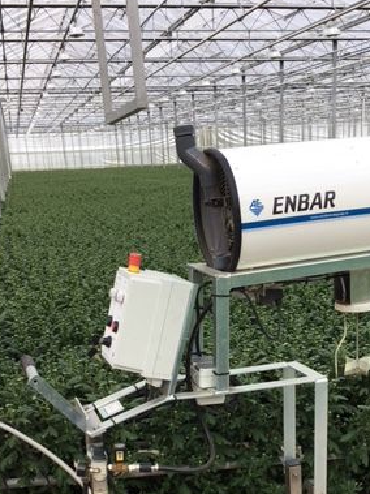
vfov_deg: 37.4
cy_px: 403
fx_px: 699
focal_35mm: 49
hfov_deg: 29.5
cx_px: 231
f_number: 2.2
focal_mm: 4.15
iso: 25
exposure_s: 1/487
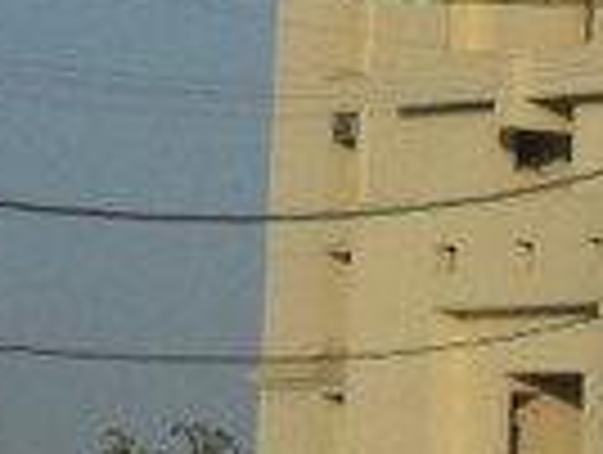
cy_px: -548
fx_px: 6544
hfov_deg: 5.2
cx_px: 1300
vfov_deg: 3.9
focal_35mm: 375
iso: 100
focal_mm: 11.2
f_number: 5.6
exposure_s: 1/750
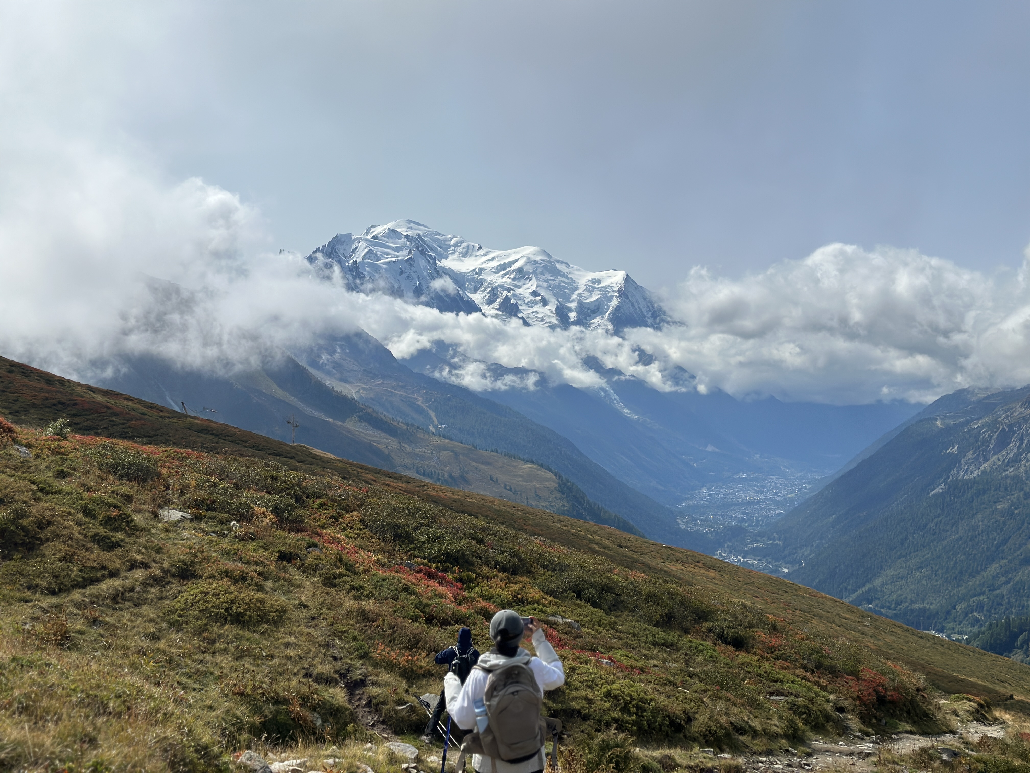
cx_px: 515
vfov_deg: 30.3
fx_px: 1428
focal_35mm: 48
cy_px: 386
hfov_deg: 39.7
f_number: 1.78
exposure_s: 1/13699
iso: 100
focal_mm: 6.86
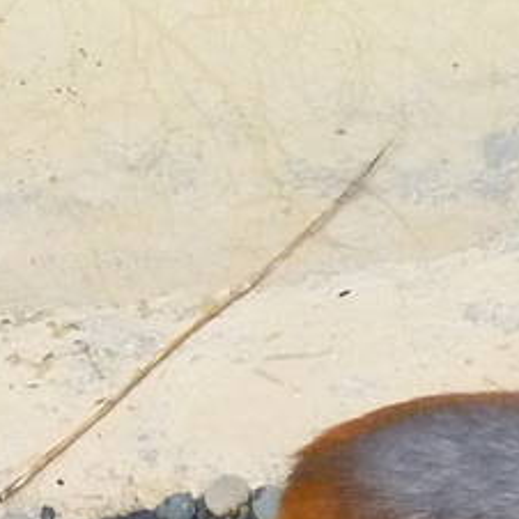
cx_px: 83
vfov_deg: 7.9
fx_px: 3715
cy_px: 581
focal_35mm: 219
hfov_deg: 8.0
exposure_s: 1/320
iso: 400
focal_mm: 5.7
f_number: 3.5
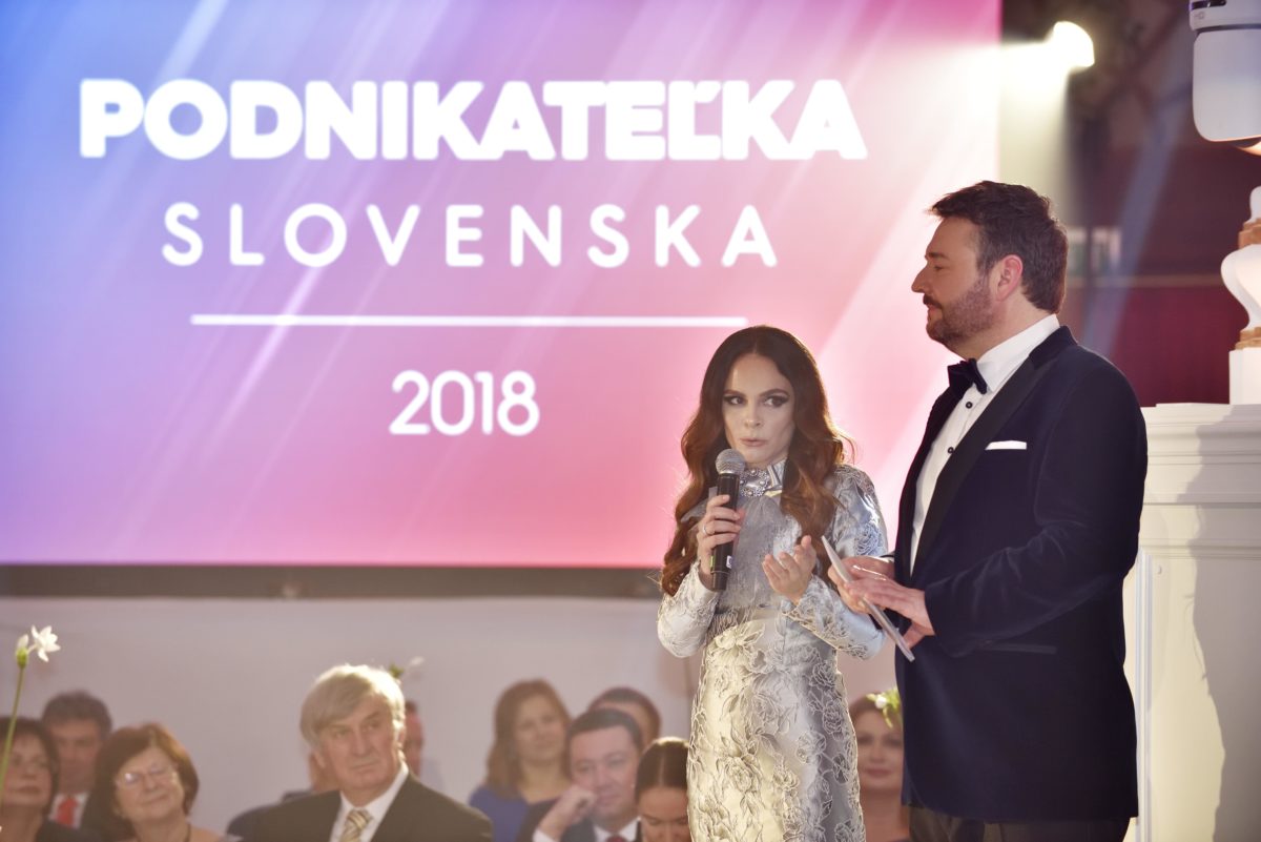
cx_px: 630
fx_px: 5957
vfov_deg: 8.1
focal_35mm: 170
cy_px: 421
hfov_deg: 12.1
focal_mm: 170
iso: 2000
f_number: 6.3
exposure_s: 1/200
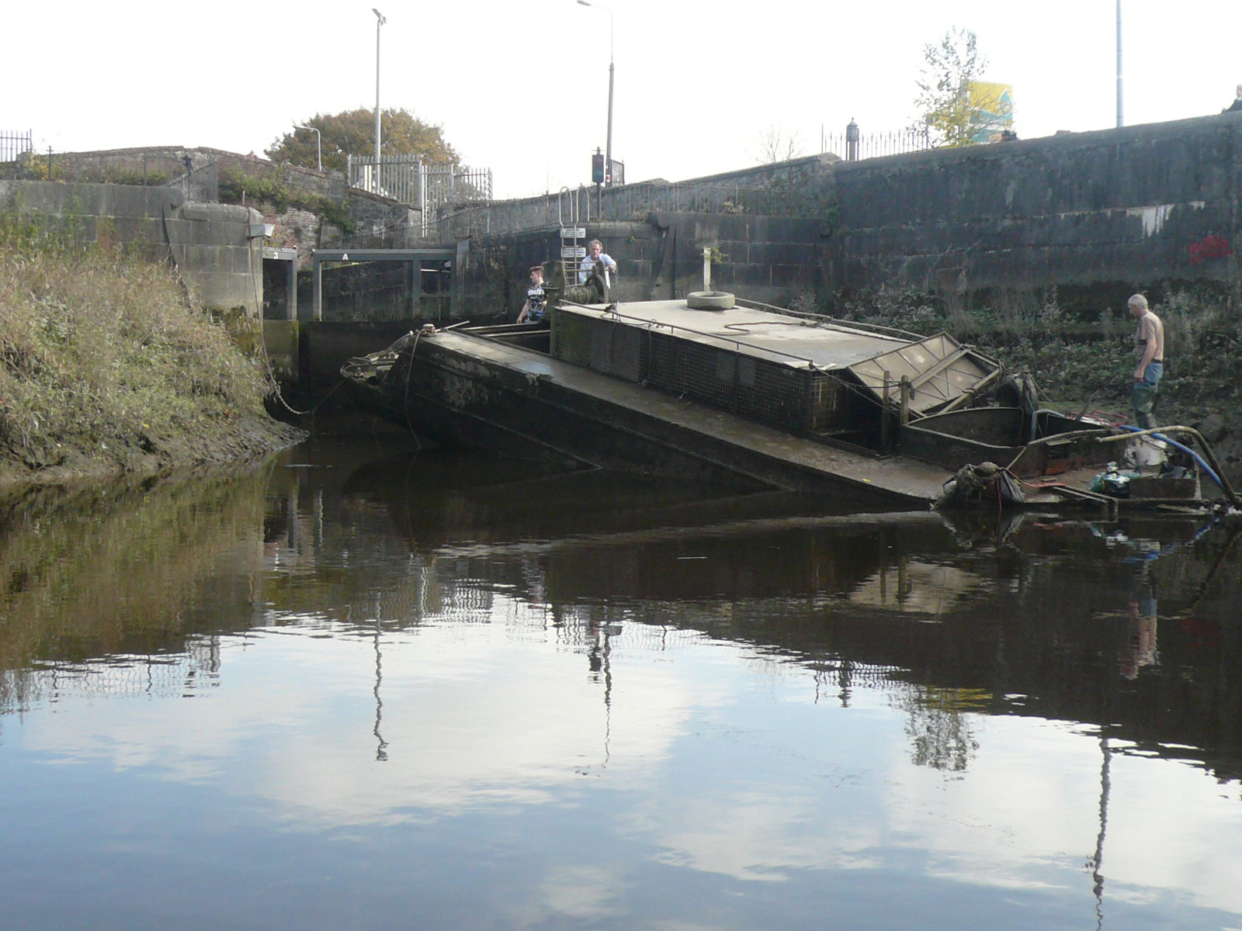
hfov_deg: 39.7
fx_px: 1722
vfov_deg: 30.3
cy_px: 466
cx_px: 621
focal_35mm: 48
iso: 100
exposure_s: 1/320
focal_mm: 5.2
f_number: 2.9
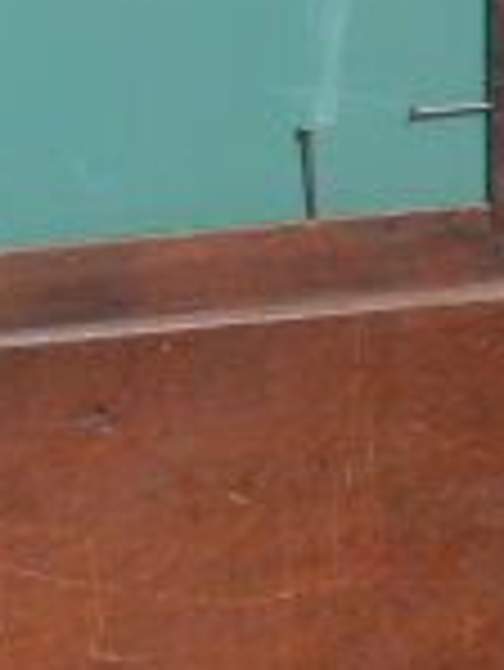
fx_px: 3218
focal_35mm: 166
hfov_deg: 8.9
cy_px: -31
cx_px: -40
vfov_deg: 11.7
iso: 125
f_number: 6.5
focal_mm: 5.6
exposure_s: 1/640
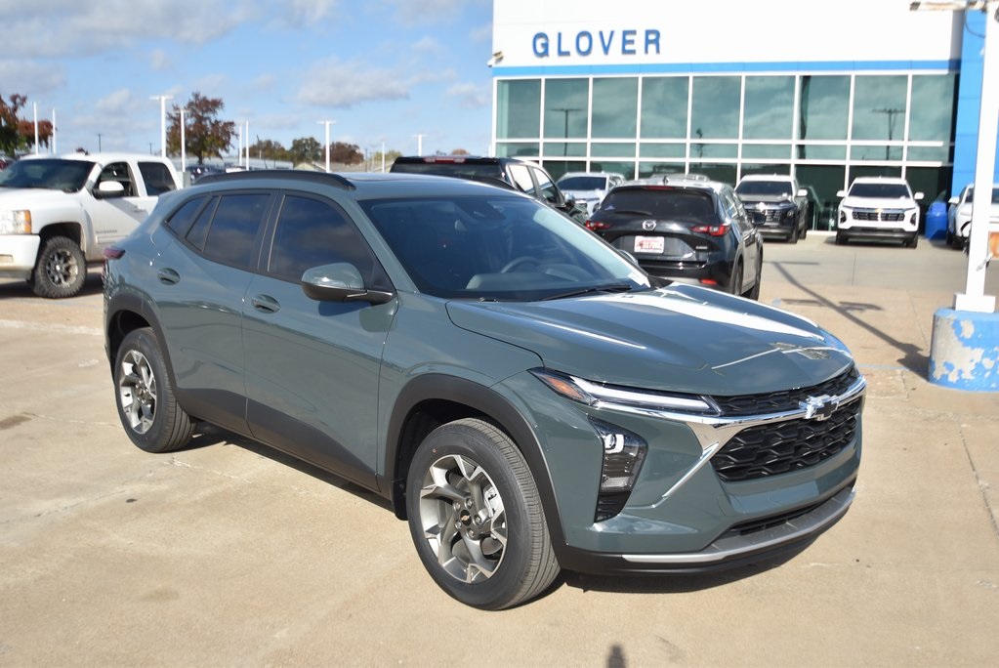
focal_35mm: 36
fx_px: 1000
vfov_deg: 36.9
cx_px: 500
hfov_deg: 53.1
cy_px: 334
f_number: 4.5
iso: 100
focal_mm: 24
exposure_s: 1/640
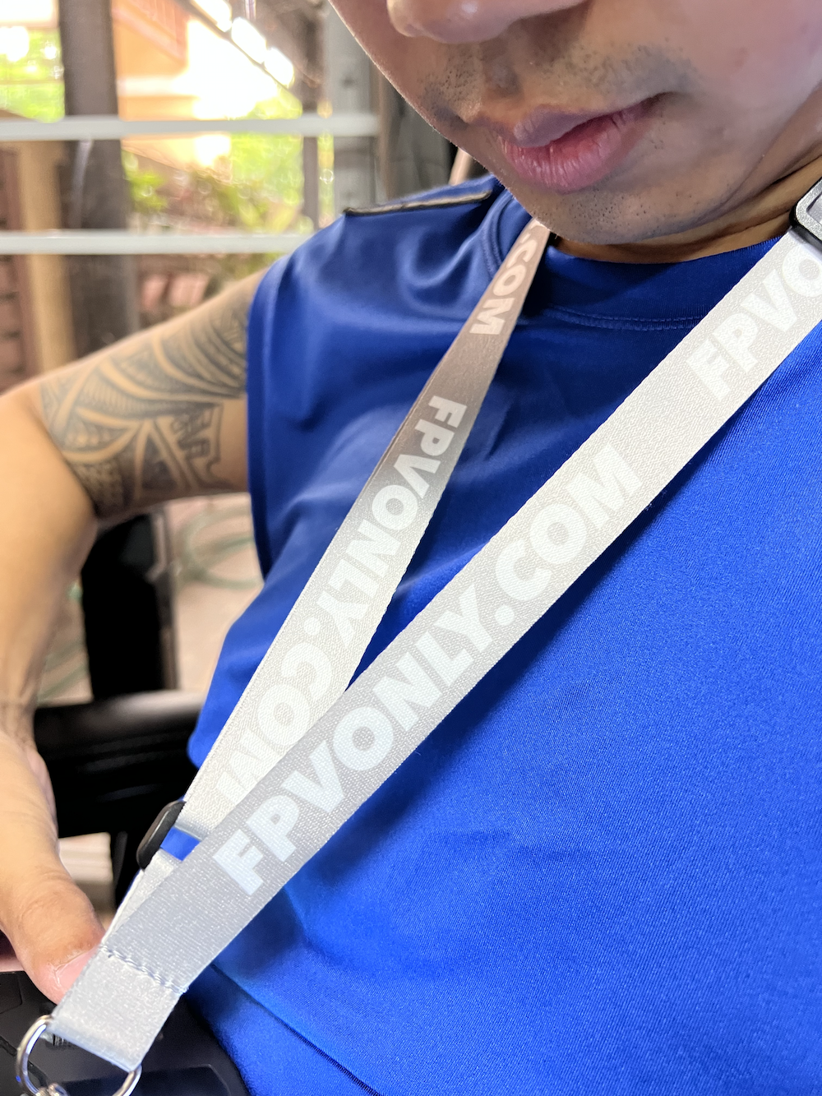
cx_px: 411
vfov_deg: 67.3
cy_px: 548
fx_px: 823
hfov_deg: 53.1
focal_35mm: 26
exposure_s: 1/55
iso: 250
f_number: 1.5
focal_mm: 5.7
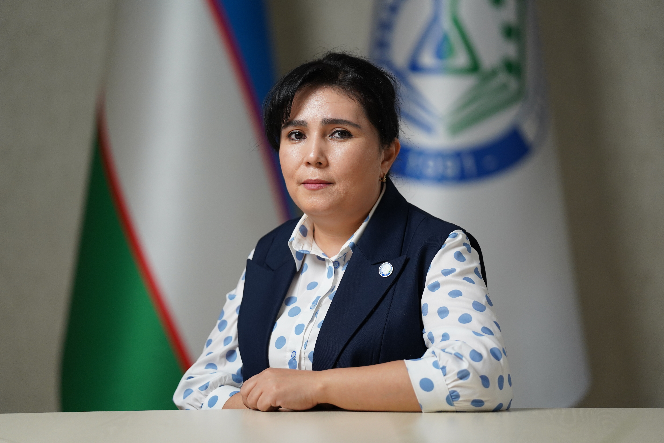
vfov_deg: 8.3
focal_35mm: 165
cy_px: 222
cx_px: 332
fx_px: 3043
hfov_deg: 12.5
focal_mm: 165
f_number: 2.8
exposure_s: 1/400
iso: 1600
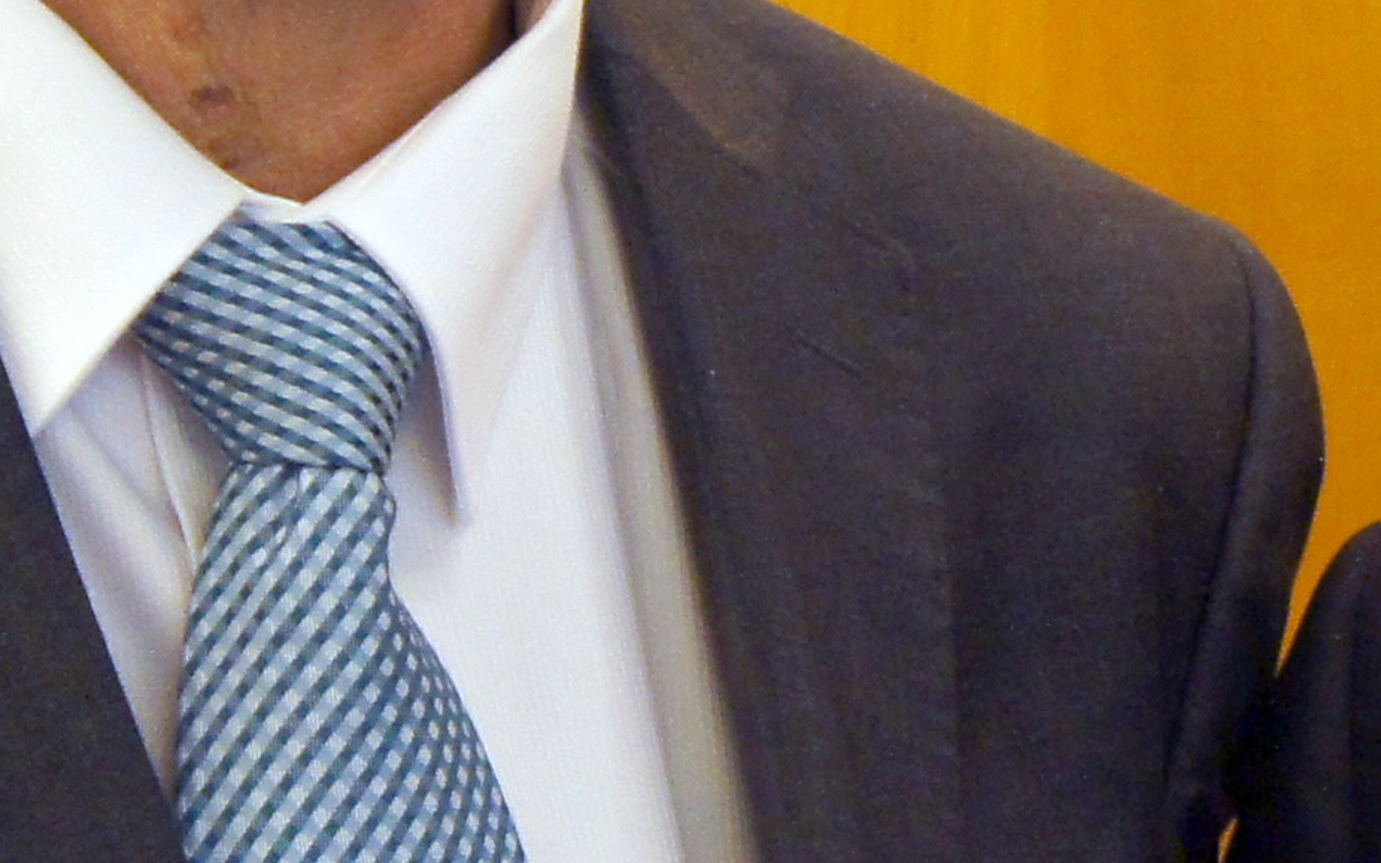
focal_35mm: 300
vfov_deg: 4.4
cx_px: 1626
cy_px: 112
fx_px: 11281
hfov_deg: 7.0
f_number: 4.5
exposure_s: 1/125
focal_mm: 37
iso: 1600
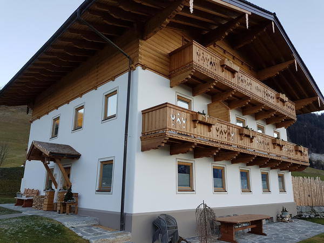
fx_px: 243
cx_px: 162
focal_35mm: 26
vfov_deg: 53.1
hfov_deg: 67.3
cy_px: 122
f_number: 1.7
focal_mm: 4.2
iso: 40
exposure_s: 1/182
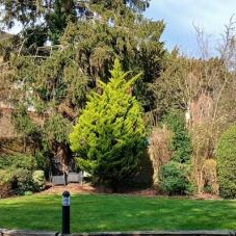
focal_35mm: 59
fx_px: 455
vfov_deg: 28.6
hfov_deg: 28.9
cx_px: 159
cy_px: 177
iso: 20
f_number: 1.8
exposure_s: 1/280
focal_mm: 3.98
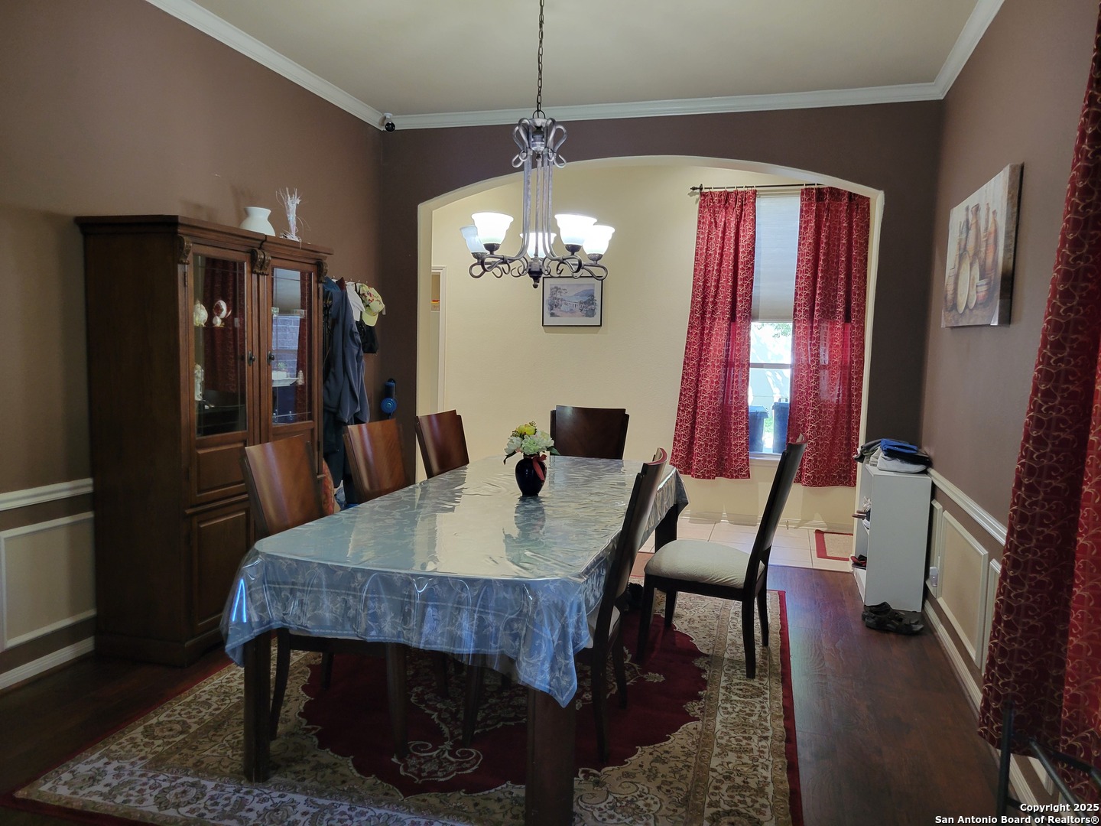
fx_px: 827
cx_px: 550
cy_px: 413
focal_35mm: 26
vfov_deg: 53.1
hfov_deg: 67.3
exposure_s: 1/40
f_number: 1.8
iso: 200
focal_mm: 5.4
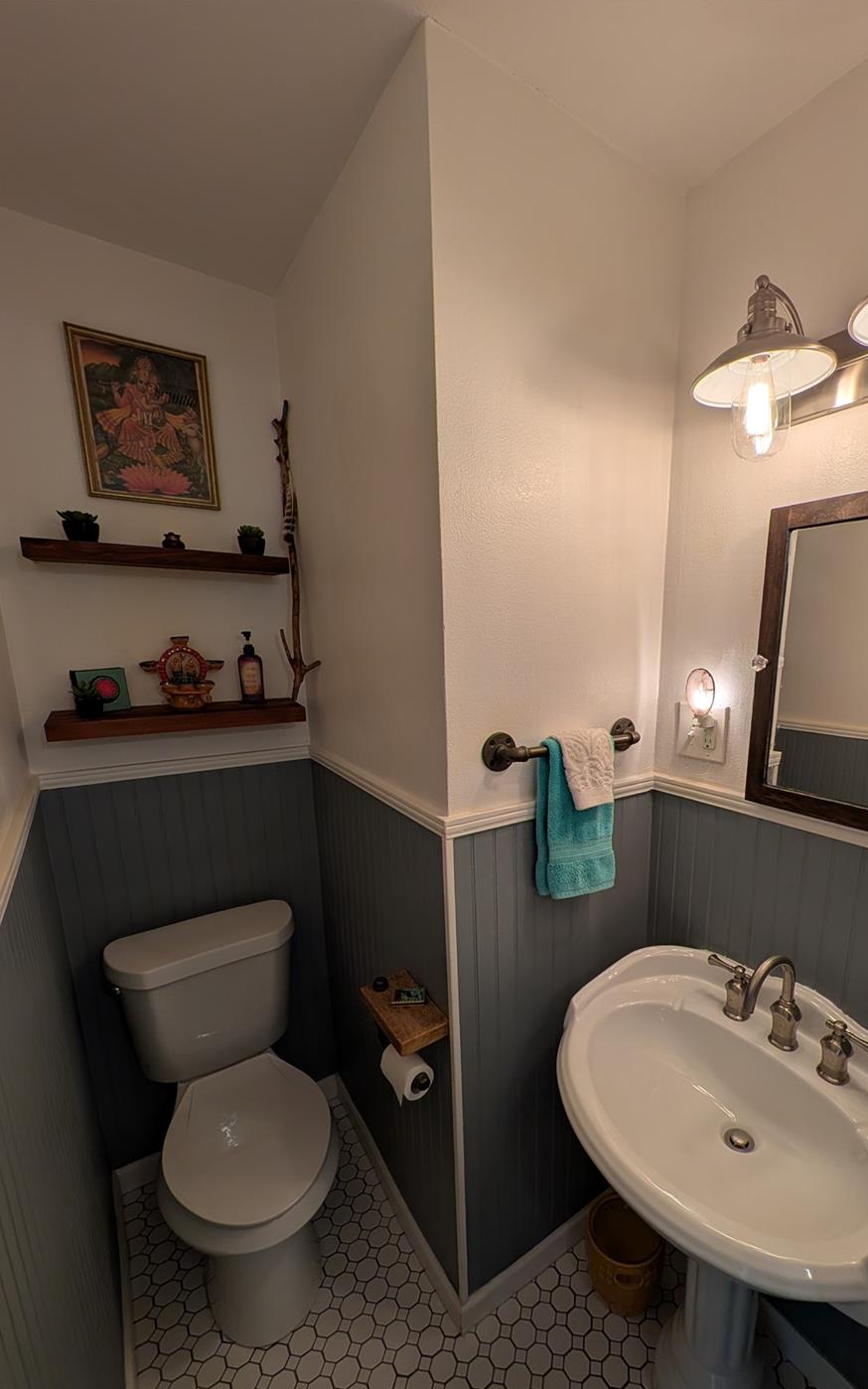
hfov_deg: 77.6
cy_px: 760
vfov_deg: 105.0
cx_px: 527
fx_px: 530
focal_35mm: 14
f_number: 1.95
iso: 38
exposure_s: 1/40
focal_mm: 2.23
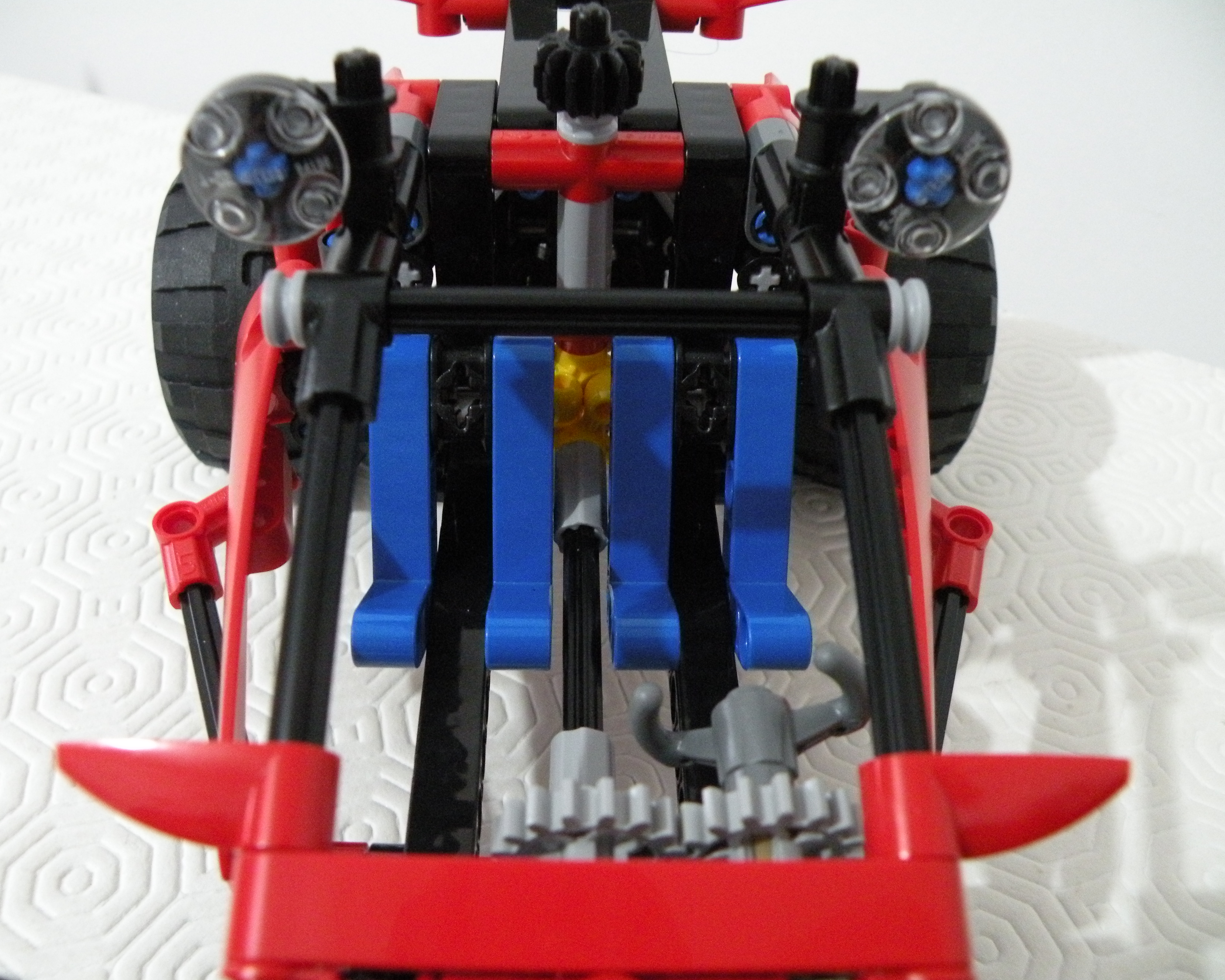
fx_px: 1051
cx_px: 576
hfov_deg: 60.4
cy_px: 499
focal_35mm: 29
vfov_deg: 50.0
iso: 451
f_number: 2.8
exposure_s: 1/8
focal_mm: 4.7
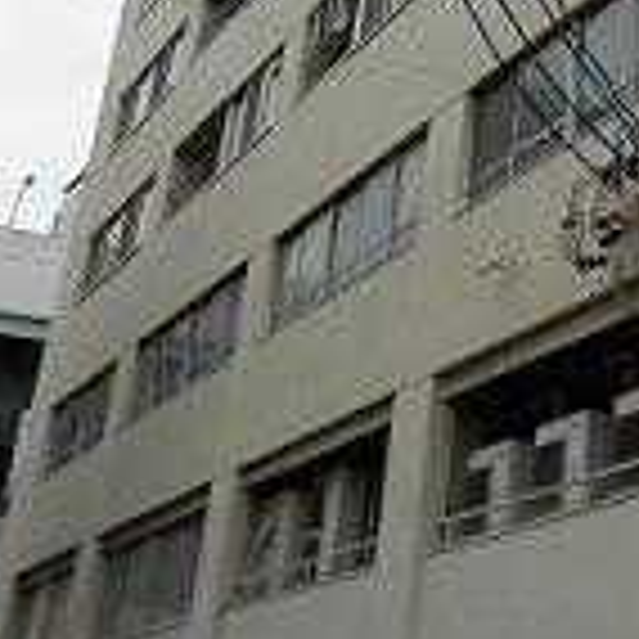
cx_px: 688
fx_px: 1629
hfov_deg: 21.2
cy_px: -22
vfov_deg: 21.3
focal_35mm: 78
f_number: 3.4
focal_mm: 5.1
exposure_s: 1/400
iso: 80
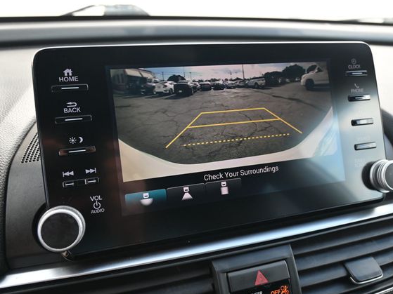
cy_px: 148
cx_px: 214
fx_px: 384
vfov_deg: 42.0
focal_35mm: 34
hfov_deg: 54.1
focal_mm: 20.5
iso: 400
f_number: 4
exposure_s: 1/250
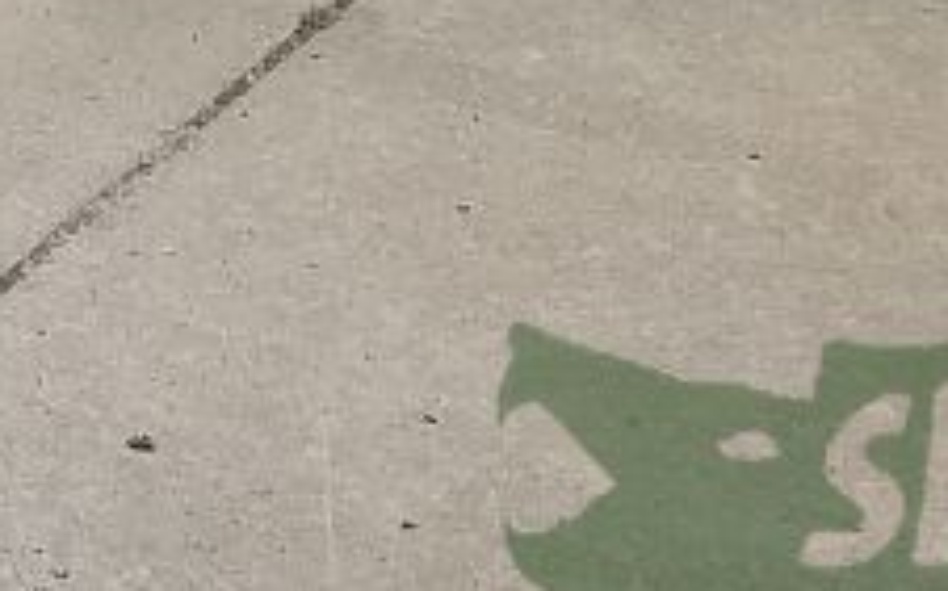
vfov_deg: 6.9
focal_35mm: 171
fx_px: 4416
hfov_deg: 11.3
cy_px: -1195
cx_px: -805
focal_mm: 4.2
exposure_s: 1/4128
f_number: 1.7
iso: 40
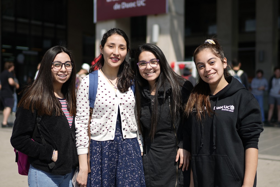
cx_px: 140
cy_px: 94
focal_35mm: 52
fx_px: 404
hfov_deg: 38.2
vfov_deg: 26.0
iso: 50
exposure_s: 1/1250
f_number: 1.4
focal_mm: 35
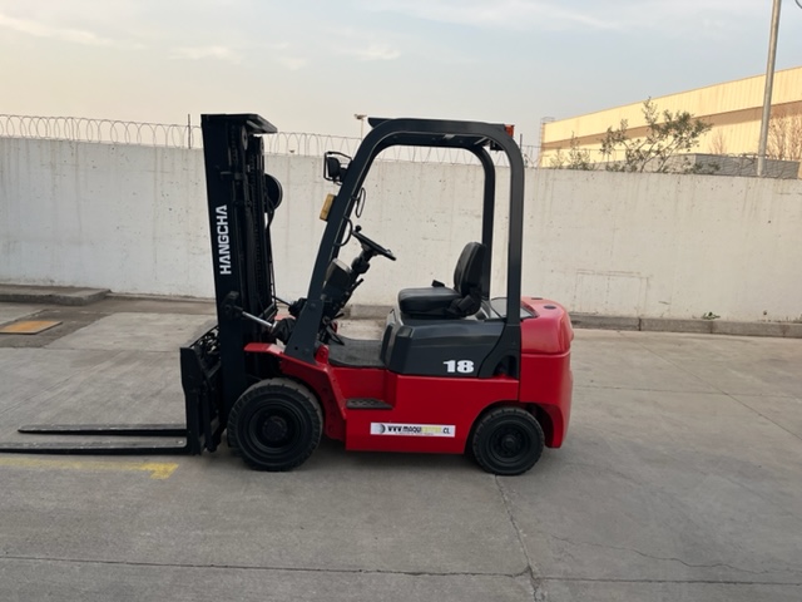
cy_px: 301
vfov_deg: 53.1
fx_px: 602
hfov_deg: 67.3
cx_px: 401
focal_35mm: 26
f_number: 1.6
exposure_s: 1/412
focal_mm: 5.1
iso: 50
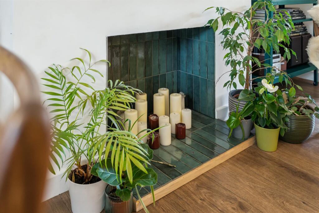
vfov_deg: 43.6
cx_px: 160
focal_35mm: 30
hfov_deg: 61.9
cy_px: 106
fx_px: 266
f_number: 2.8
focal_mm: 20
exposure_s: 1/13
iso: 800
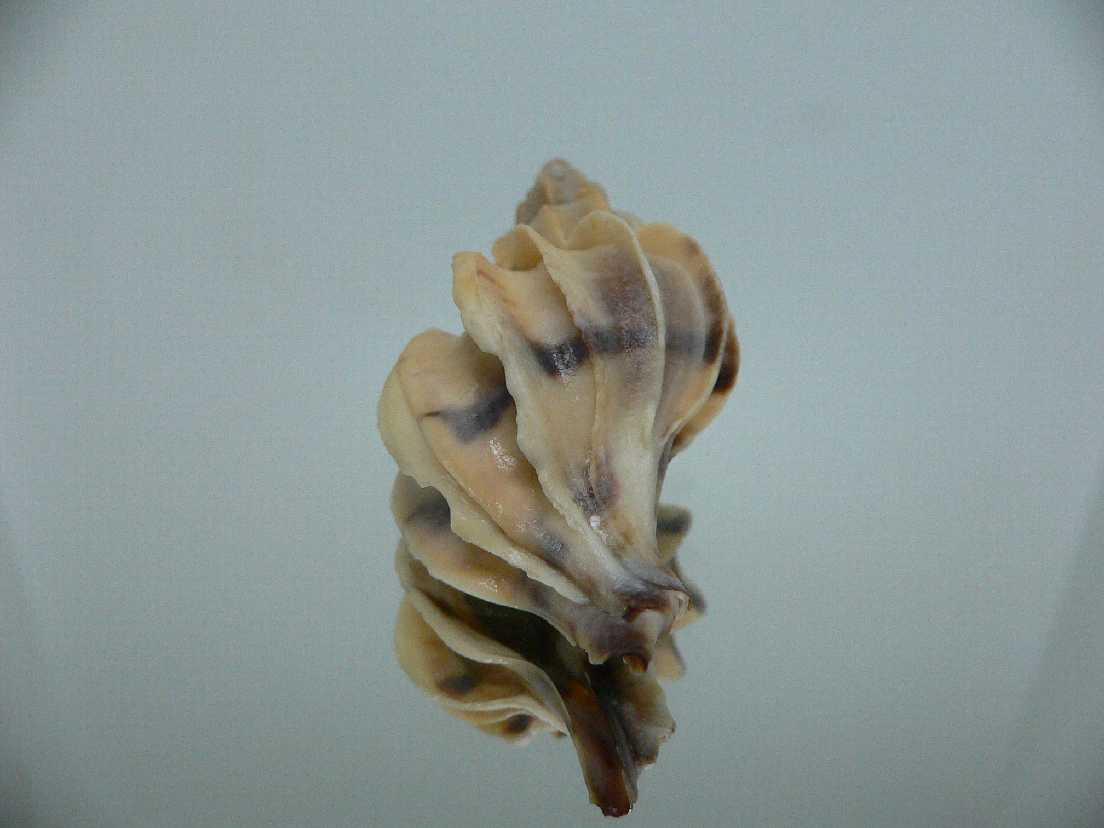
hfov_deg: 52.6
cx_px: 552
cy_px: 414
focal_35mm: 35
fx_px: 1116
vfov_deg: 40.7
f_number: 2.8
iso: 200
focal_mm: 4.6
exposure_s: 1/60
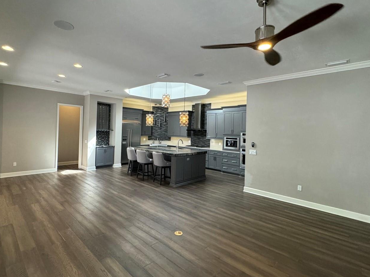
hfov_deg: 87.5
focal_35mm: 18
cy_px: 129
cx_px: 169
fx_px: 192
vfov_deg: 71.5
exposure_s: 1/120
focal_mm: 2.22
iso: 250
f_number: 2.2
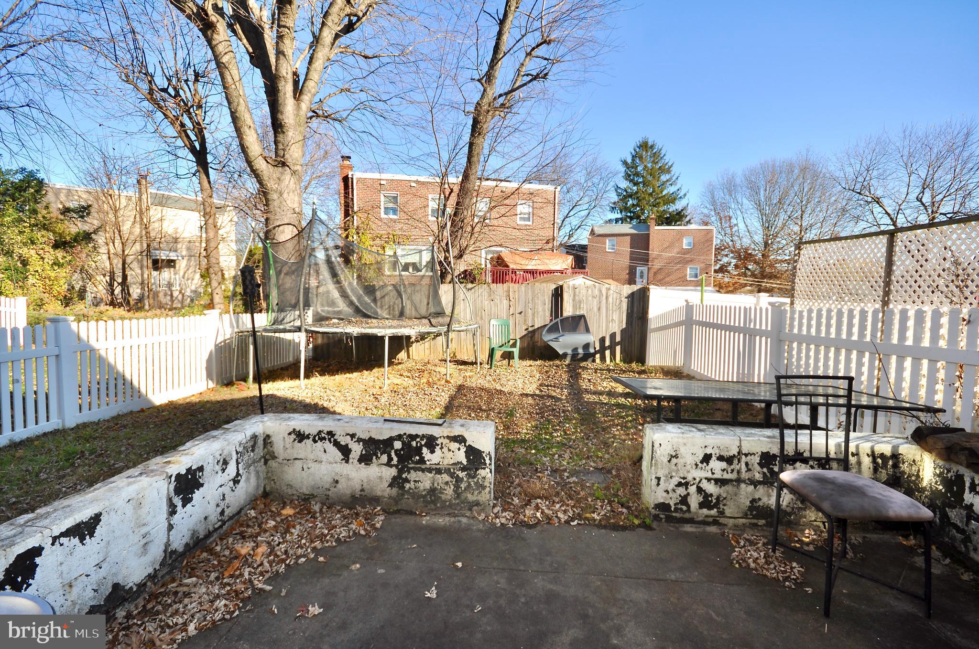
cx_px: 490
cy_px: 324
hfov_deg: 100.5
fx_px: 407
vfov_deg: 77.1
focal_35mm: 15
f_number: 8
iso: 100
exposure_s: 1/200
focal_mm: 10
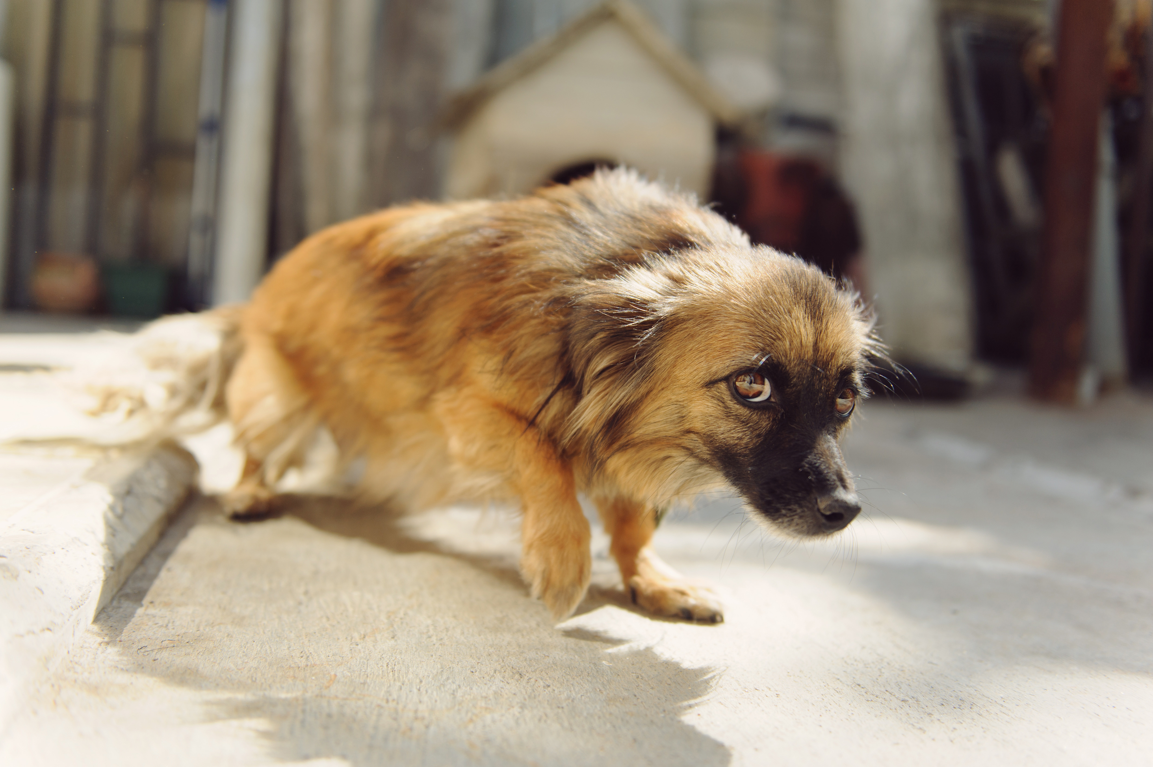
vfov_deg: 35.0
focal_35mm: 38
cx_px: 576
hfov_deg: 50.7
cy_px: 384
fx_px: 1216
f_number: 2.8
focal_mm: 38
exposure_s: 1/800
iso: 200
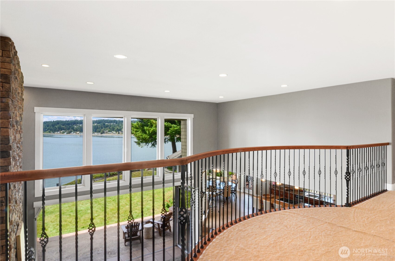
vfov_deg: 59.3
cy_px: 130
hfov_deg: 81.3
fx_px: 230
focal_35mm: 21
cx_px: 198
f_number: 22
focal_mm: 14
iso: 400
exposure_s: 2
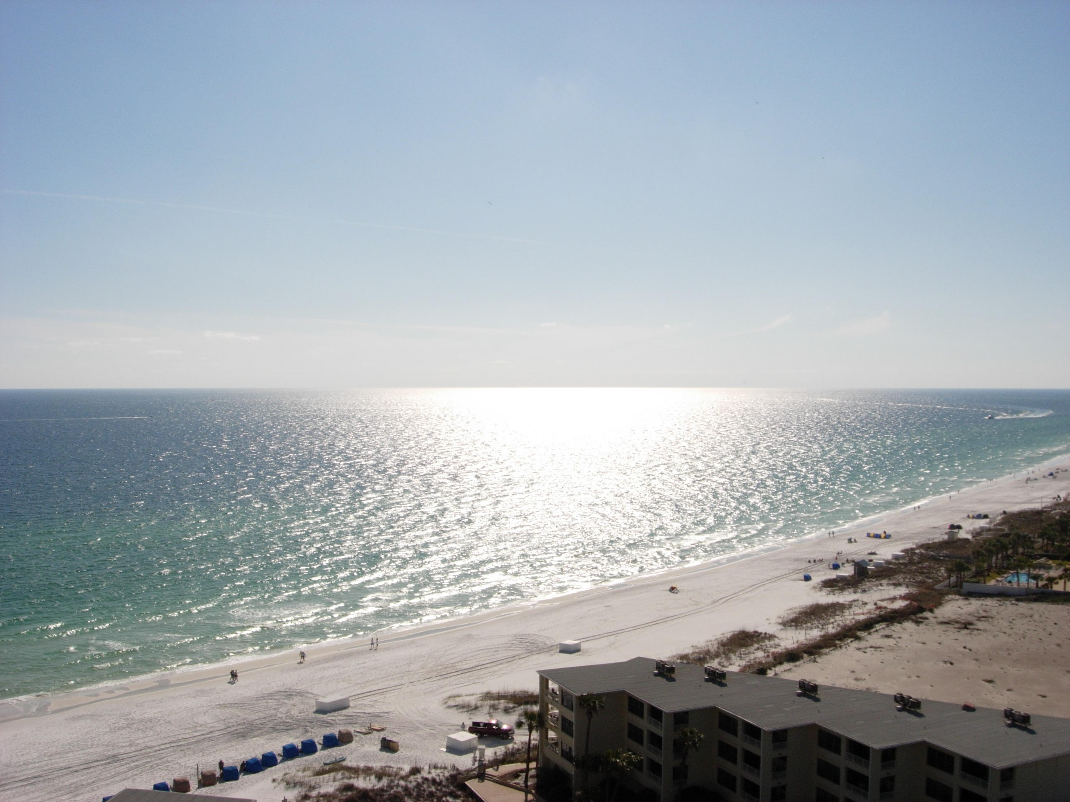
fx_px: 1175
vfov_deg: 37.7
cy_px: 401
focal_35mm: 38
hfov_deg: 49.0
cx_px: 535
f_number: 4.8
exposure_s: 1/2048
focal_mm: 7.8
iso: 79
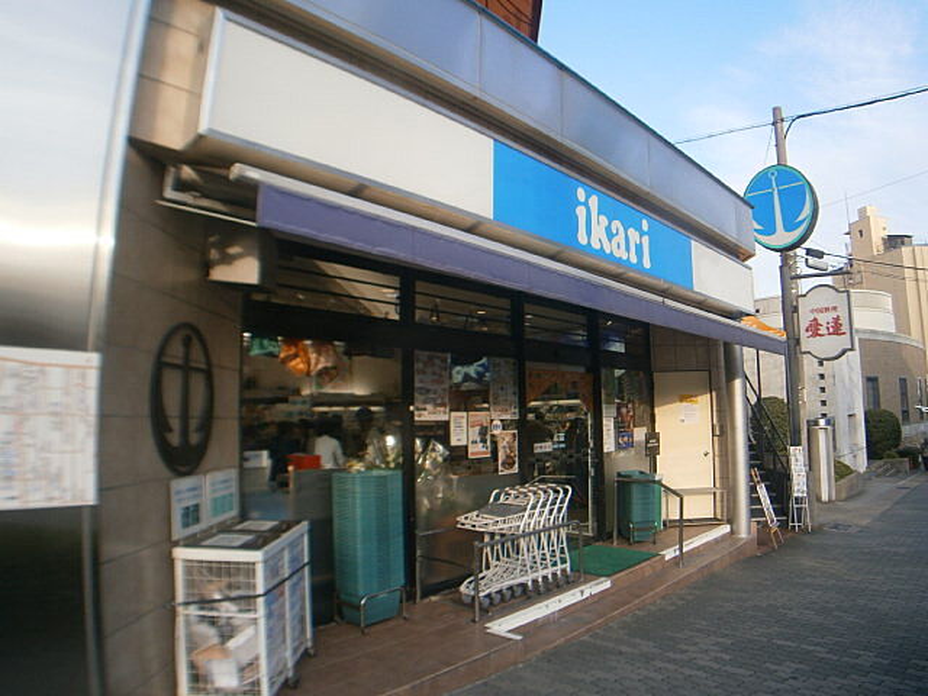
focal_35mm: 36
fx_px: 965
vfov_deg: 39.7
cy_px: 348
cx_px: 464
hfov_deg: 51.4
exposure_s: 1/320
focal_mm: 6.4
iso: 80
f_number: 3.1
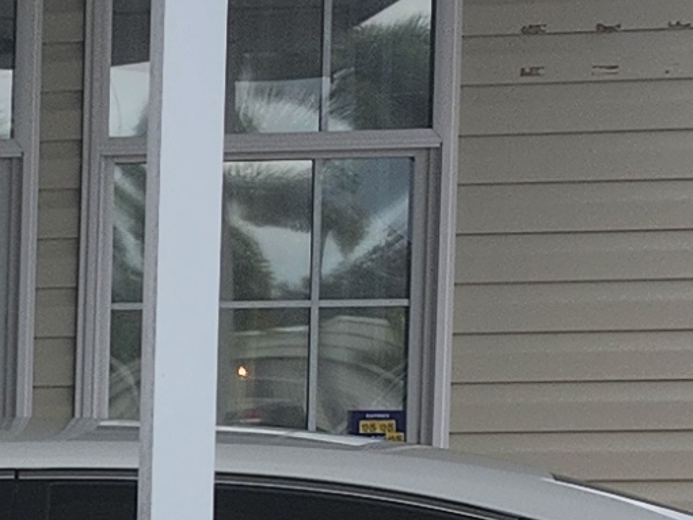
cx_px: -1596
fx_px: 3603
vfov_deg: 8.2
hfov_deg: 8.5
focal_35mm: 180
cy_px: 645
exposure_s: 1/535
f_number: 1.8
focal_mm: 5.54
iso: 25
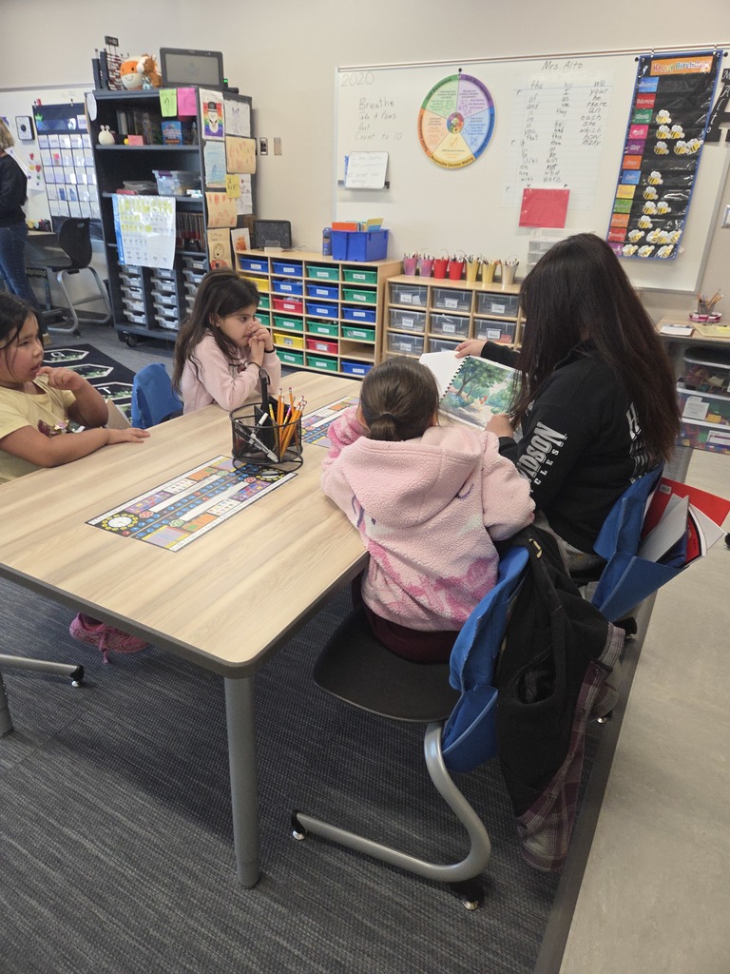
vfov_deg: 73.9
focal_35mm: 23
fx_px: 647
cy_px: 487
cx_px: 365
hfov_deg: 58.9
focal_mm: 5.4
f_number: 1.8
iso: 320
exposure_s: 1/120
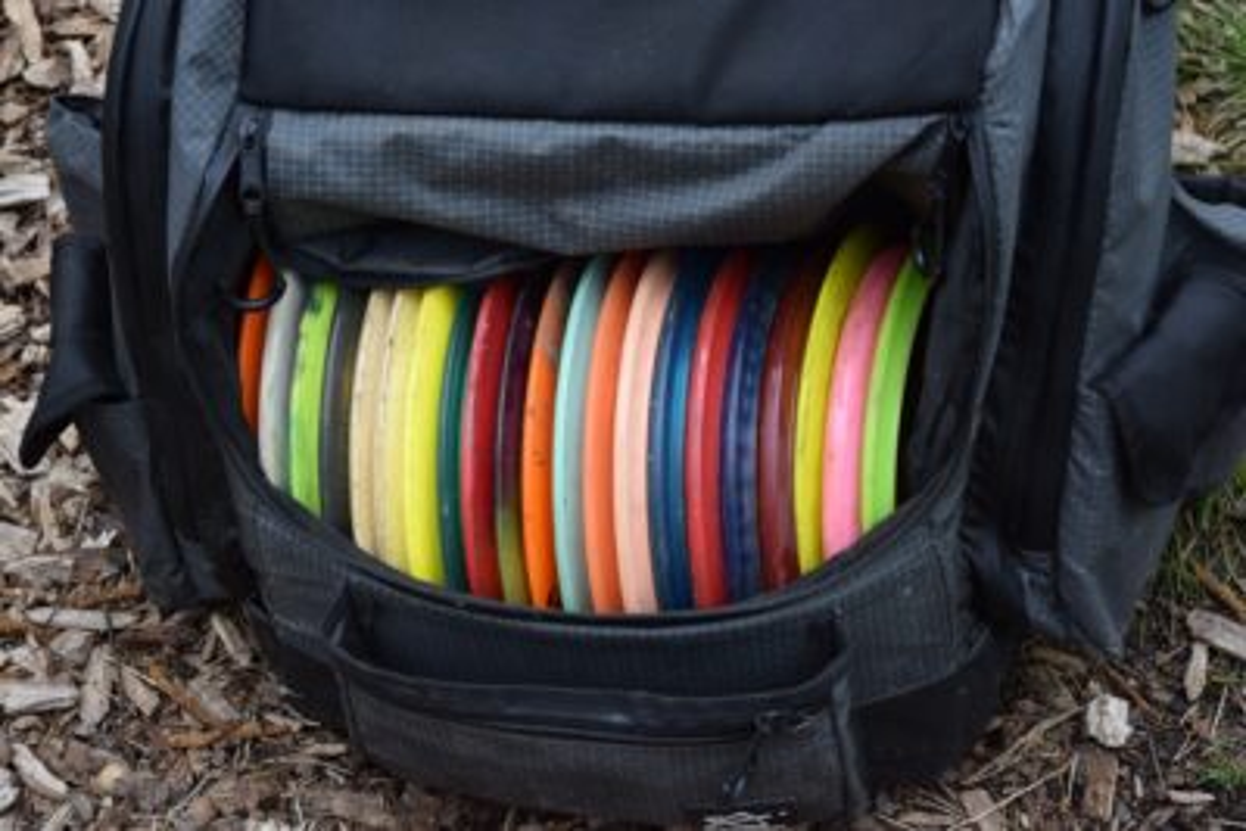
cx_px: 623
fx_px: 3428
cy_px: 416
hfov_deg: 20.6
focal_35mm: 99
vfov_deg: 13.8
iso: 1000
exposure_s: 1/500
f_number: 5.3
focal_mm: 66
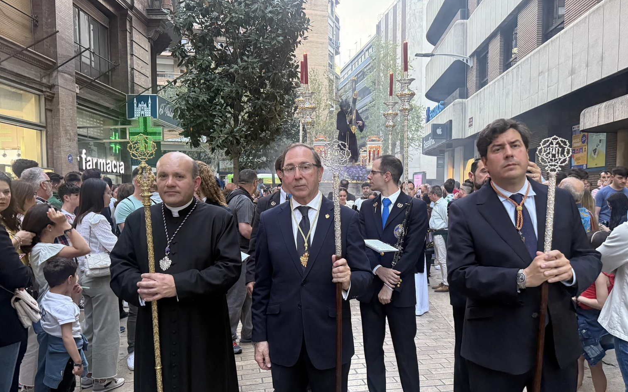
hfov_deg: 68.4
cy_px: 225
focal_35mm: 27
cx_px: 326
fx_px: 462
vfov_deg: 45.9
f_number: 1.78
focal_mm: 6.76
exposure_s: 1/60
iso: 500
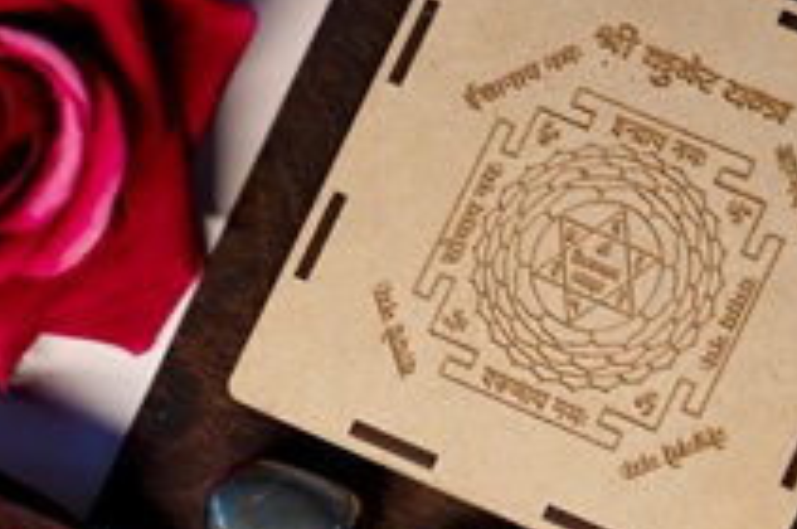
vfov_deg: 6.3
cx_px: 585
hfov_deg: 9.5
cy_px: 678
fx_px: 4775
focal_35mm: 216
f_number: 4
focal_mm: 70
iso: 320
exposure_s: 1/160
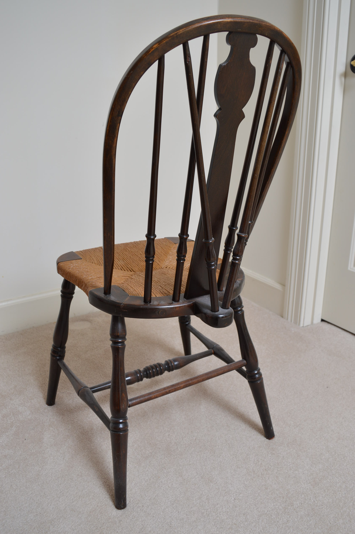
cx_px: 178
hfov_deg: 43.5
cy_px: 267
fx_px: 445
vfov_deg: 62.0
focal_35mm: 30
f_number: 5.6
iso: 100
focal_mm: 20
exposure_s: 1/60
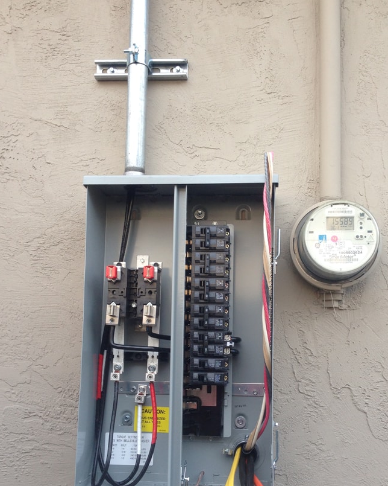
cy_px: 288
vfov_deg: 45.6
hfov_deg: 37.3
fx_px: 574
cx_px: 210
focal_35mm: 40
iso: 64
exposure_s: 1/120
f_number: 2.4
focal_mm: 4.12
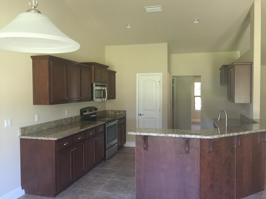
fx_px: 223
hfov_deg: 61.7
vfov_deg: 48.2
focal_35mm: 29
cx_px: 133
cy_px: 100
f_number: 2.2
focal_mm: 4.15
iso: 125
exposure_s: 1/15
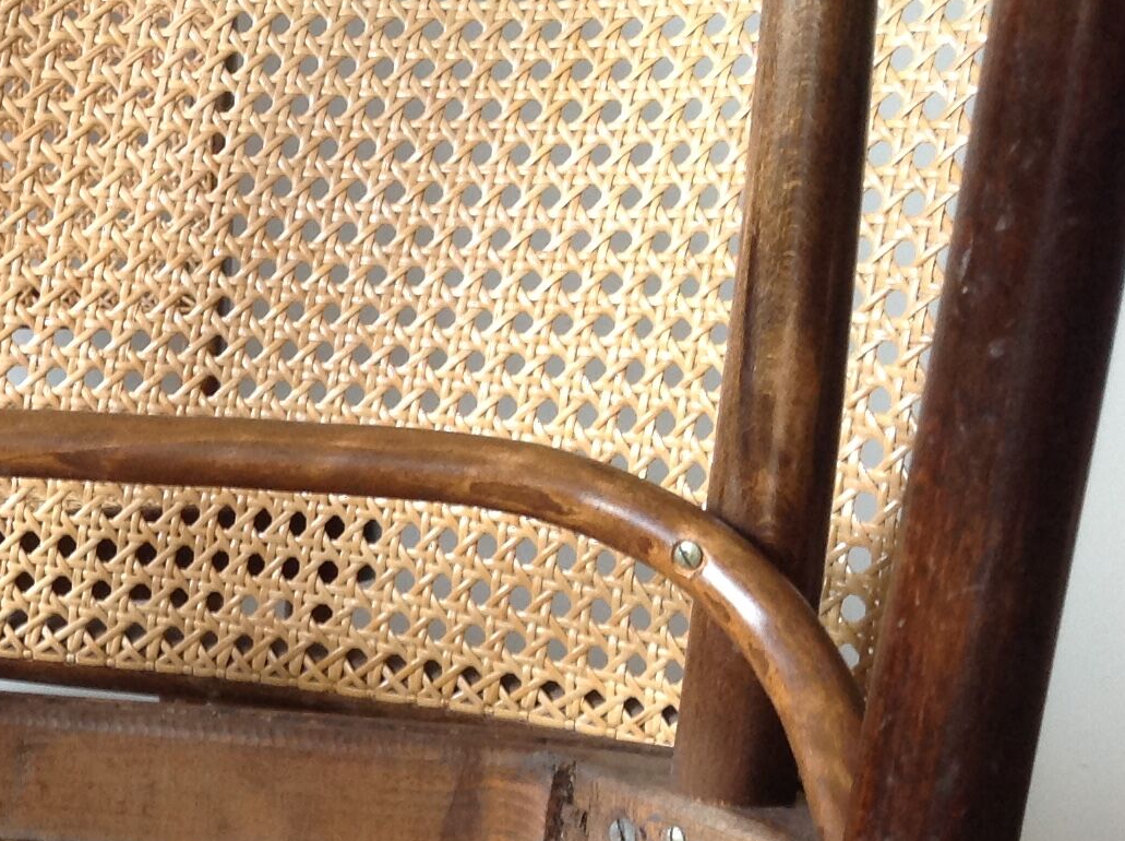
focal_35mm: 88
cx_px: -217
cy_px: 809
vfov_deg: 16.4
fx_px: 2856
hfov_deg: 20.8
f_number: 2.4
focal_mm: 4.28
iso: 100
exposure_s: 1/15
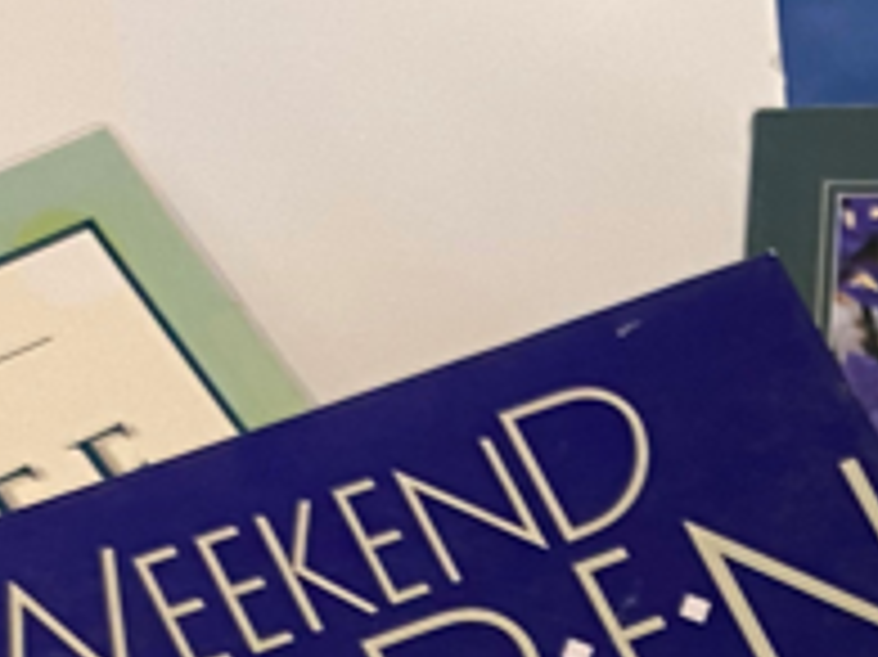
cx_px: 1301
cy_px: 1307
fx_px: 3042
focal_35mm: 120
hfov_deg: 15.2
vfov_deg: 11.2
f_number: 1.8
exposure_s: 1/60
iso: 80
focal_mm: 4.25
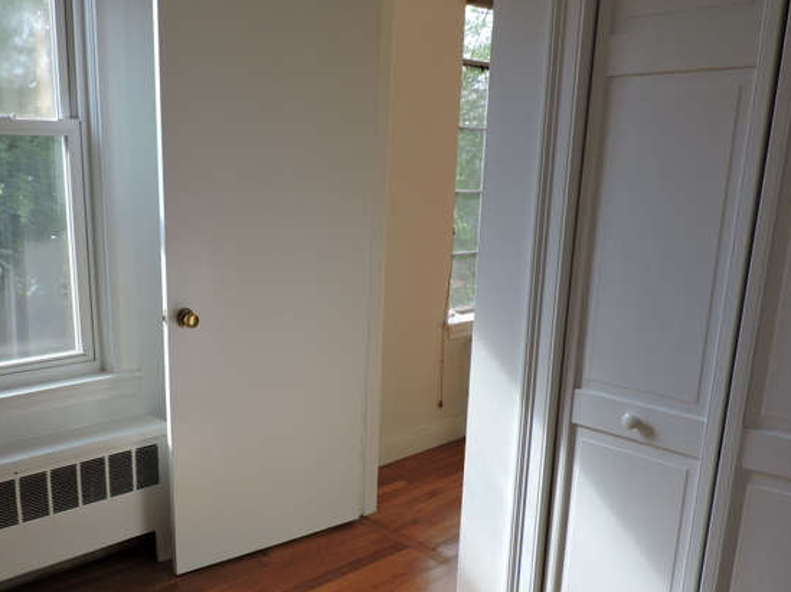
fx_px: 799
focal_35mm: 35
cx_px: 317
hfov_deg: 52.3
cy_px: 395
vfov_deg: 40.2
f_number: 3
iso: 100
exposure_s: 1/160
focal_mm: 4.3
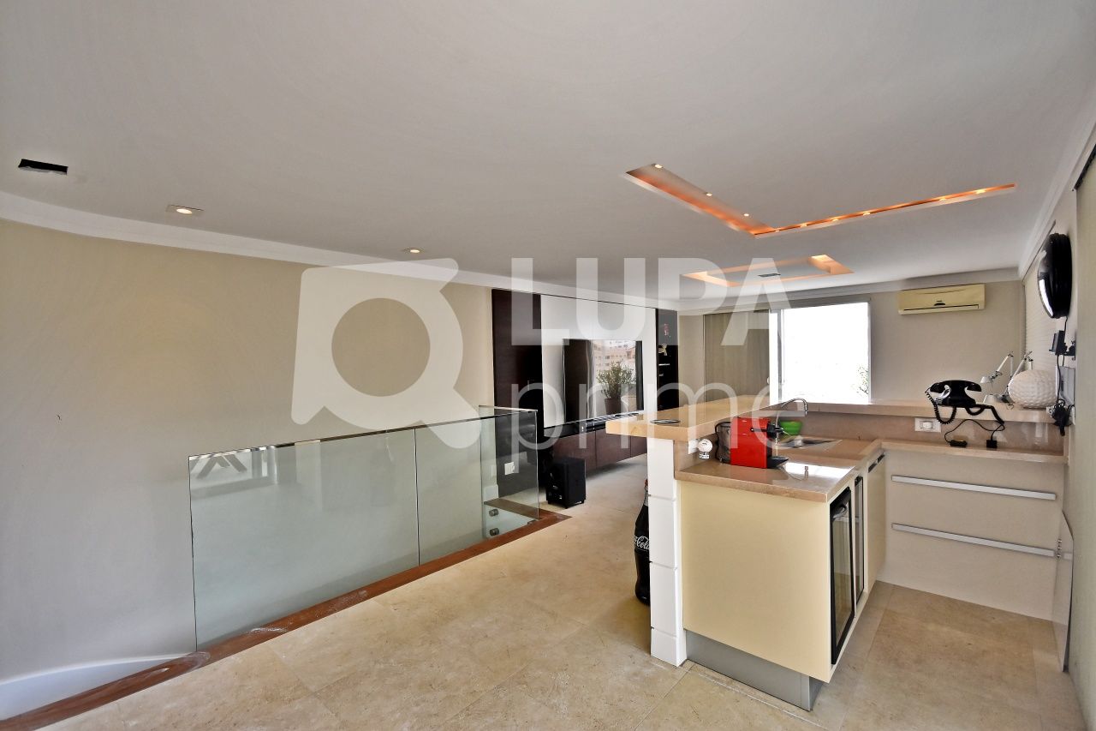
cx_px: 548
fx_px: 457
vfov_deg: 77.3
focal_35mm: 15
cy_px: 366
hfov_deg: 100.4
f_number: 7.1
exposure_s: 1/200
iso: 800
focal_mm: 10
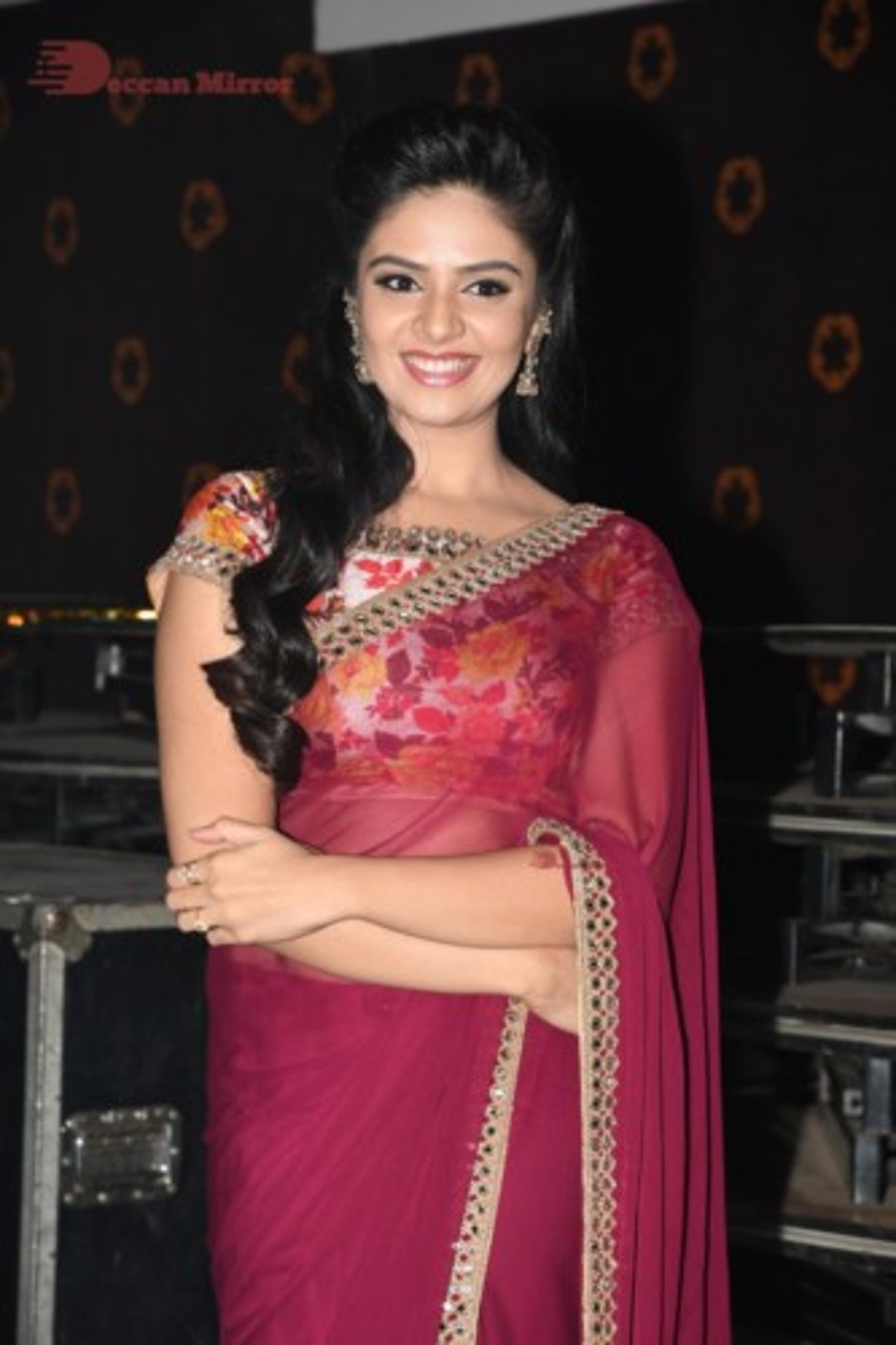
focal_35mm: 120
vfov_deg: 17.1
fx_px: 4483
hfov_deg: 11.4
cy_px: 672
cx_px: 448
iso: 320
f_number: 5.6
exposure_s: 1/60
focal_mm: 80
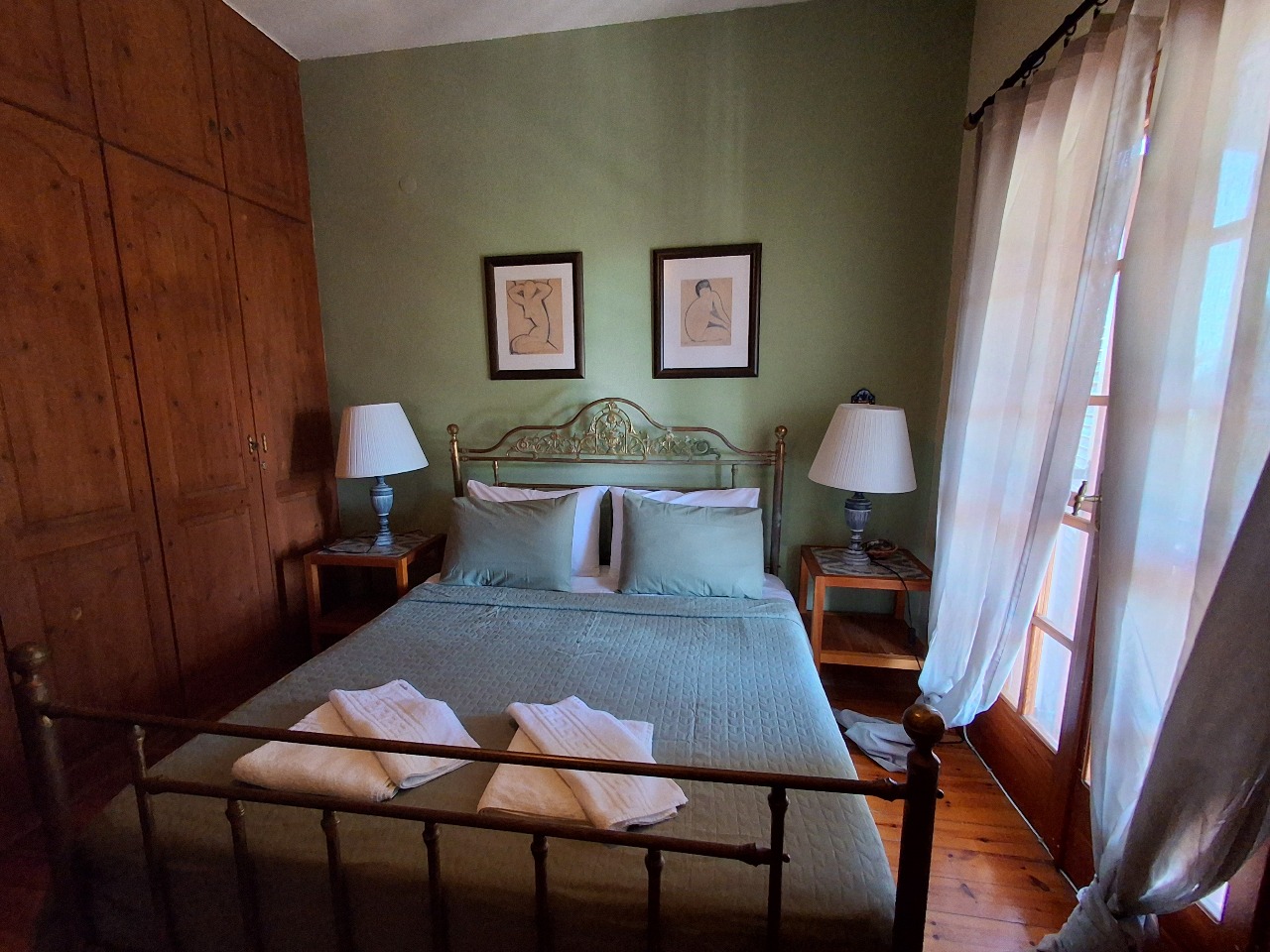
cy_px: 476
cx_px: 635
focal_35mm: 16
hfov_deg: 94.5
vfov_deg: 78.1
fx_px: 587
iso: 400
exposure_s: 1/50
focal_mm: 1.64
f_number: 2.2
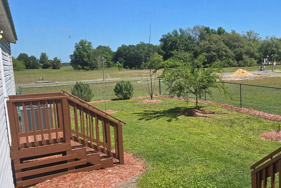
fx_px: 289
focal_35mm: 37
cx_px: 208
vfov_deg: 36.0
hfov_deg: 50.0
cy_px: 93
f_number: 1.7
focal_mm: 6.3
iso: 12
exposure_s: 1/412
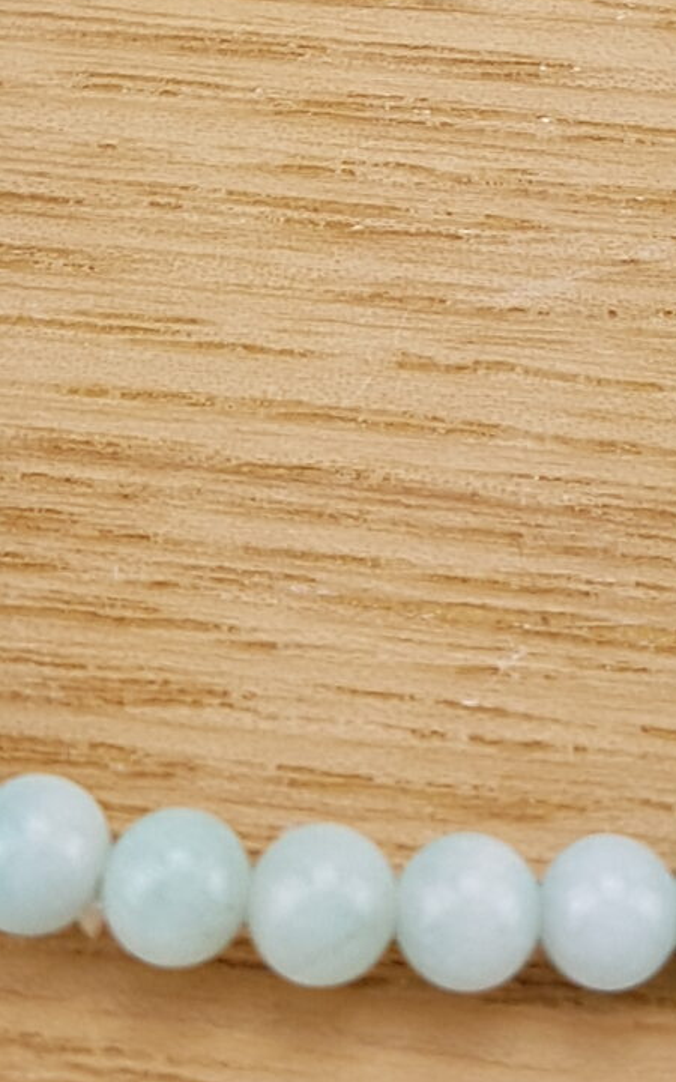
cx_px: 551
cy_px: -95
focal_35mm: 98
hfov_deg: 13.3
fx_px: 2889
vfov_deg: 20.3
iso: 40
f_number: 1.7
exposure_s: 1/182
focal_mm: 4.2
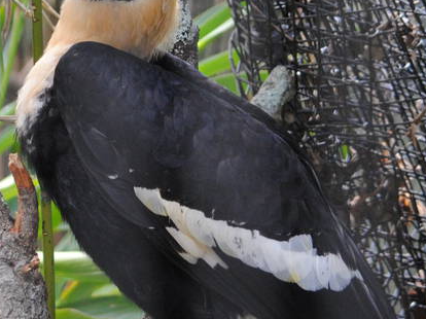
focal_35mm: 391
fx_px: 4809
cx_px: 75
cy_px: 96
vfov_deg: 3.8
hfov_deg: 5.1
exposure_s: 1/60
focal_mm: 70
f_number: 4.5
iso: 400
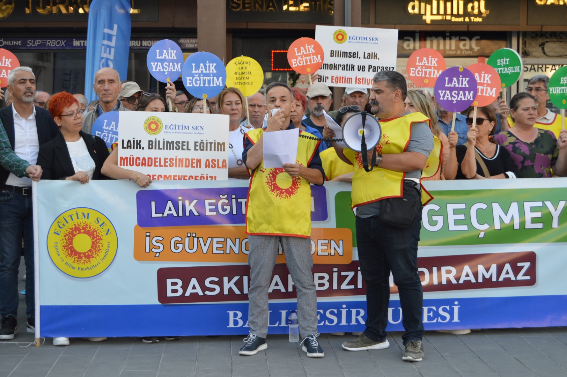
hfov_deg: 31.9
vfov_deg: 21.5
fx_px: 991
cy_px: 188
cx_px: 284
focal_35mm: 63
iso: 200
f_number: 5.6
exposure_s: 1/125
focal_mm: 42
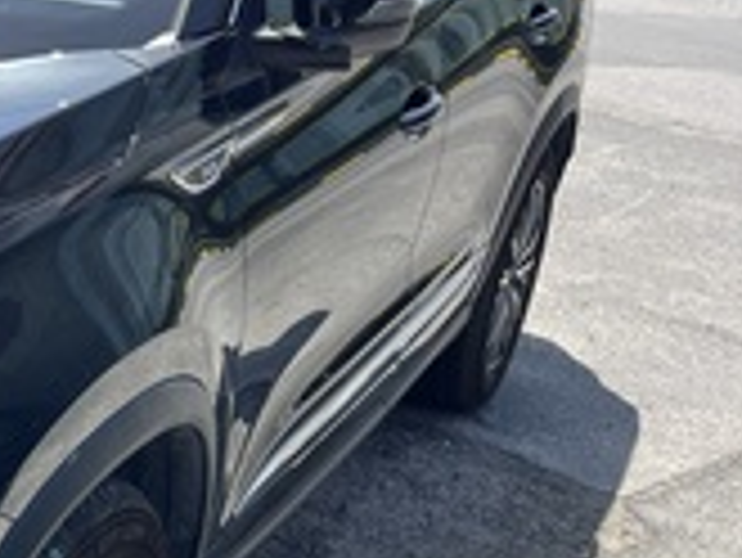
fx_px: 1544
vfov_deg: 20.4
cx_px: -259
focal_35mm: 72
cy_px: 353
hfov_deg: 23.4
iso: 50
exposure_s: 1/852
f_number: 1.6
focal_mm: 5.1
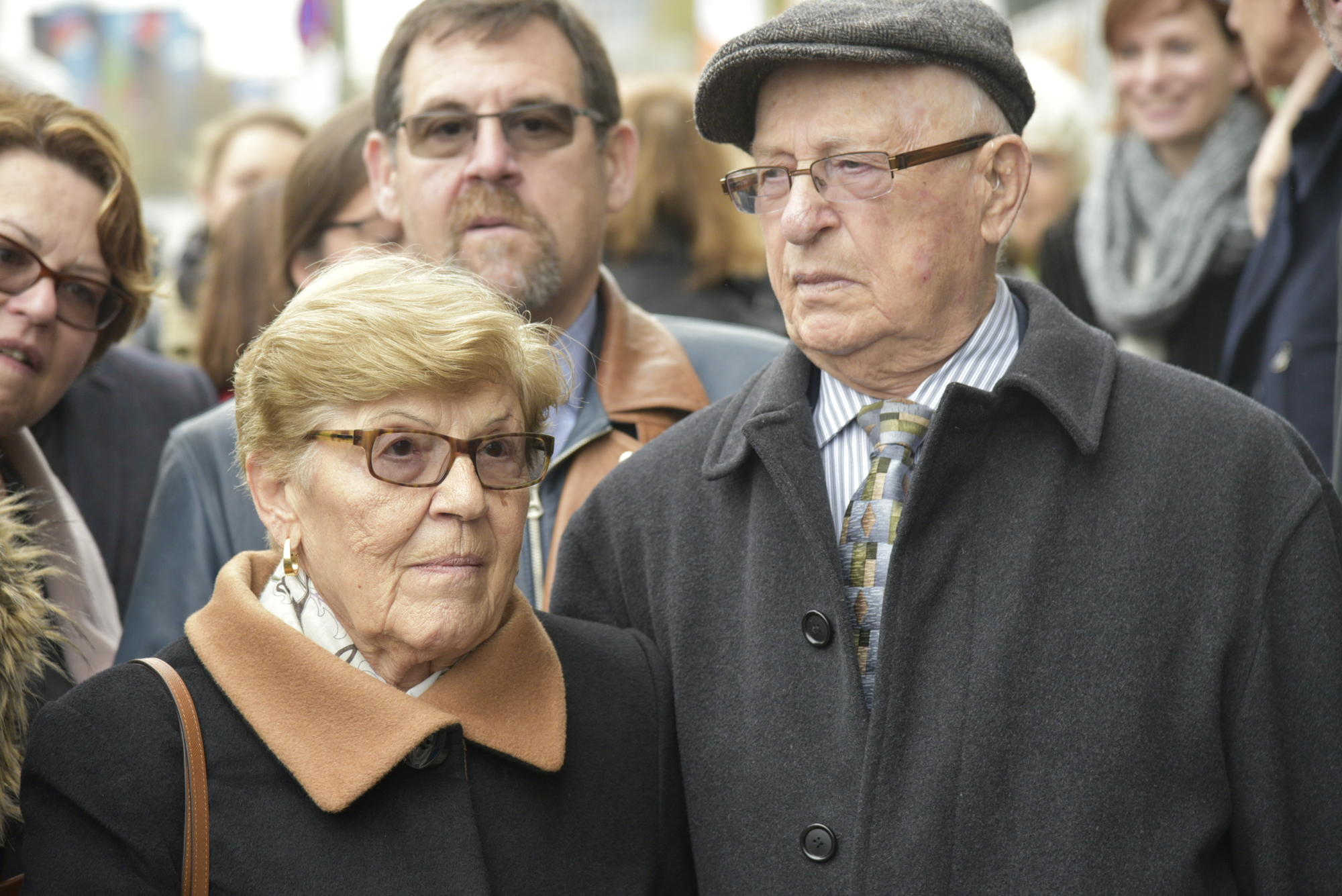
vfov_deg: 11.4
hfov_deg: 17.1
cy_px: 448
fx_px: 4475
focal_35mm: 120
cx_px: 671
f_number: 5
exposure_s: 1/100
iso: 1600
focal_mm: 120
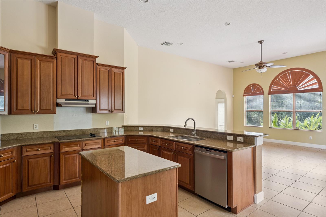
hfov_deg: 84.6
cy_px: 108
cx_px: 163
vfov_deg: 62.4
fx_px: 179
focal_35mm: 20
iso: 800
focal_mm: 19.8
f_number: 10
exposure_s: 1/4
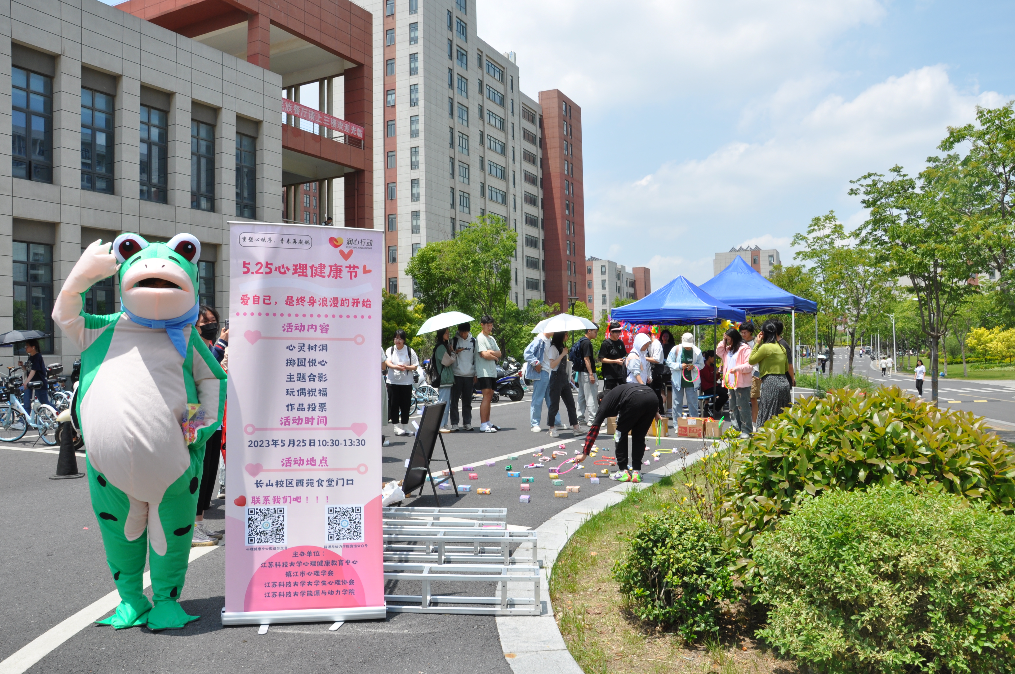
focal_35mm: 27
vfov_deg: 47.8
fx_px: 760
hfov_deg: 67.4
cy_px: 337
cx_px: 508
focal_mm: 18
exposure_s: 1/160
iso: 200
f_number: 13
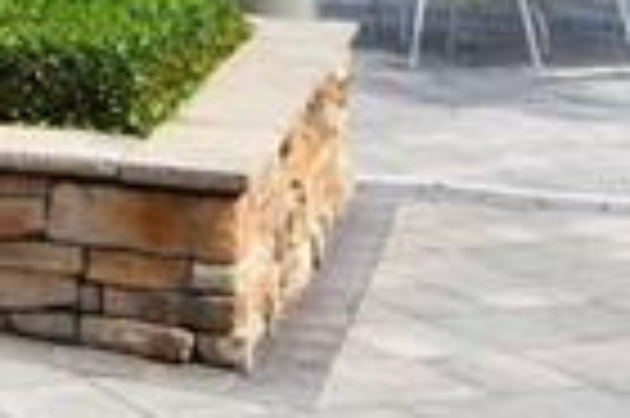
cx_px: -162
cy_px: -425
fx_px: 1800
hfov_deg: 18.6
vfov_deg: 11.8
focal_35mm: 103
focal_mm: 12
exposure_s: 1/320
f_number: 9
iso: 200
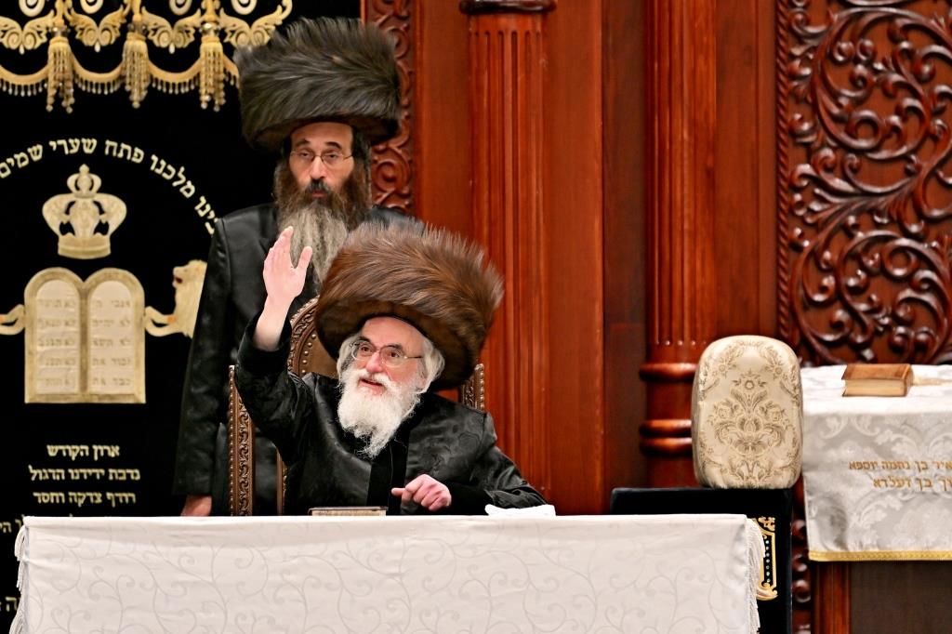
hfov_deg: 6.9
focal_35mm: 300
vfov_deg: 4.6
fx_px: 7930
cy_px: 317
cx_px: 476
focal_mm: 200
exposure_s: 1/400
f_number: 2.8
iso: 400
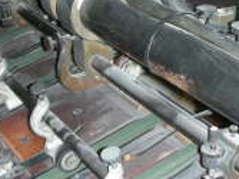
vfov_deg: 17.5
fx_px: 580
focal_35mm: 84
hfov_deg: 23.2
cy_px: 73
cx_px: 153
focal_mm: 5.8
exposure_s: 1/60
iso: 61
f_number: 2.8
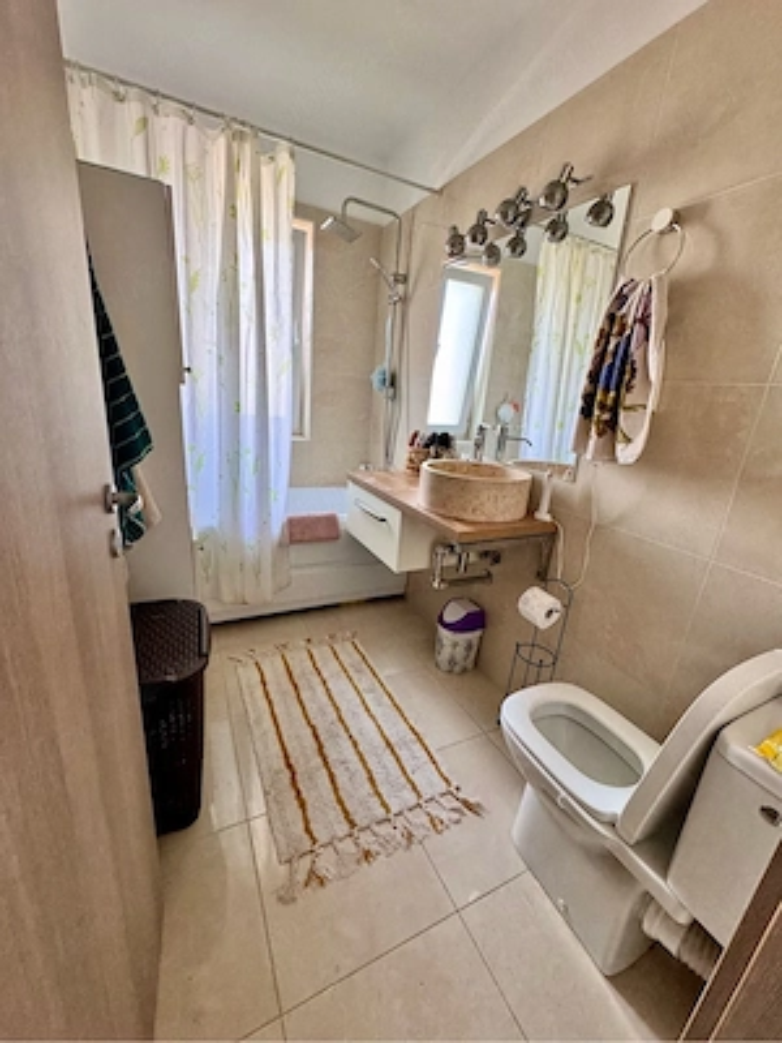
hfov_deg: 85.7
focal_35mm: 14
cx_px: 391
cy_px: 522
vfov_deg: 102.1
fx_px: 422
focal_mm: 2.22
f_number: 2.2
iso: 320
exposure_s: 1/99
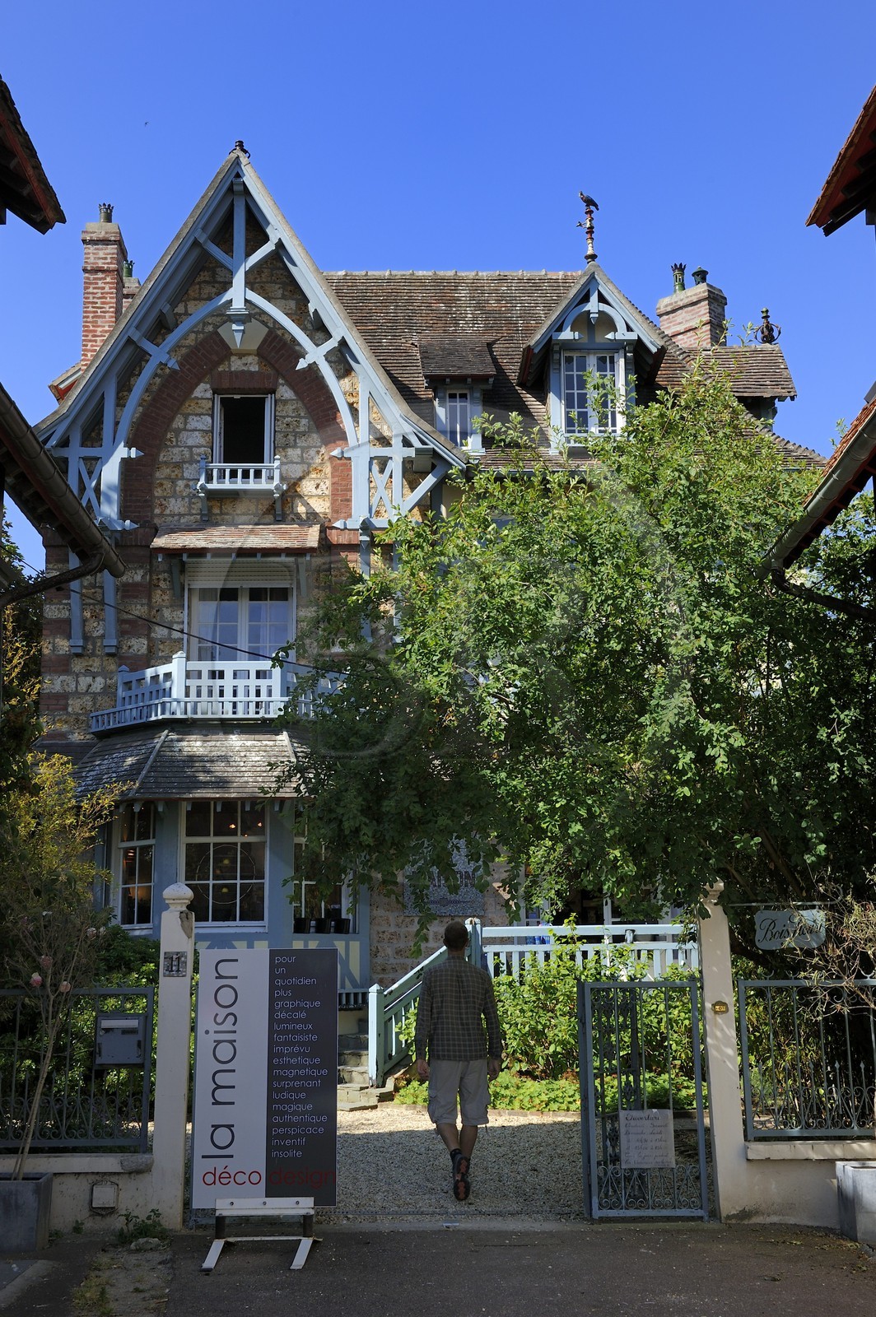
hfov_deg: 31.8
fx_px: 1536
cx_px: 438
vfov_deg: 46.4
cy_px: 658
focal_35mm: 42
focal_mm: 42
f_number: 10
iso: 200
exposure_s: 1/200
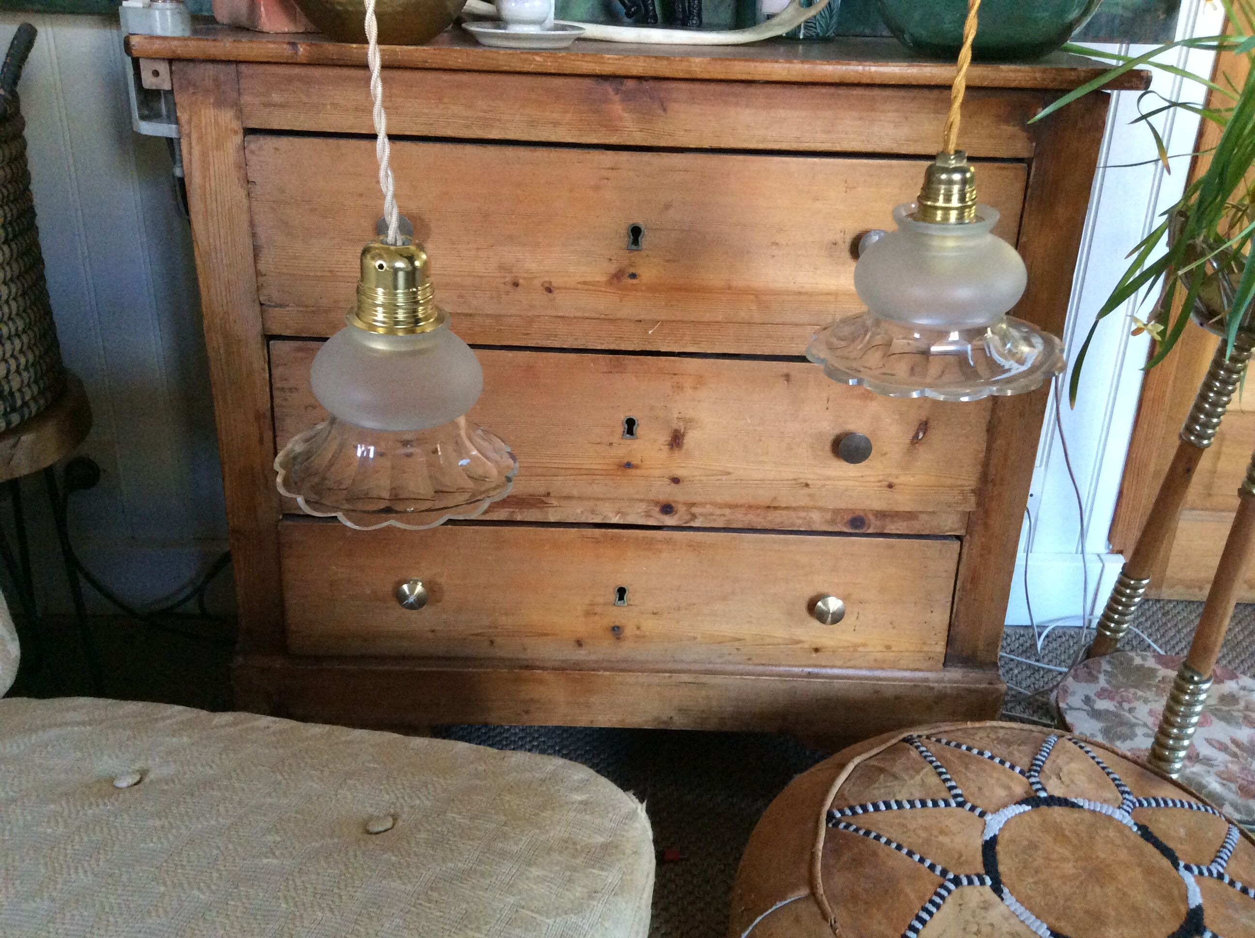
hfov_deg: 56.9
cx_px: 628
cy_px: 469
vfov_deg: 44.1
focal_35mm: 32
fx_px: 1158
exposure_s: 1/25
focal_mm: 3.3
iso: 250
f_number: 2.4
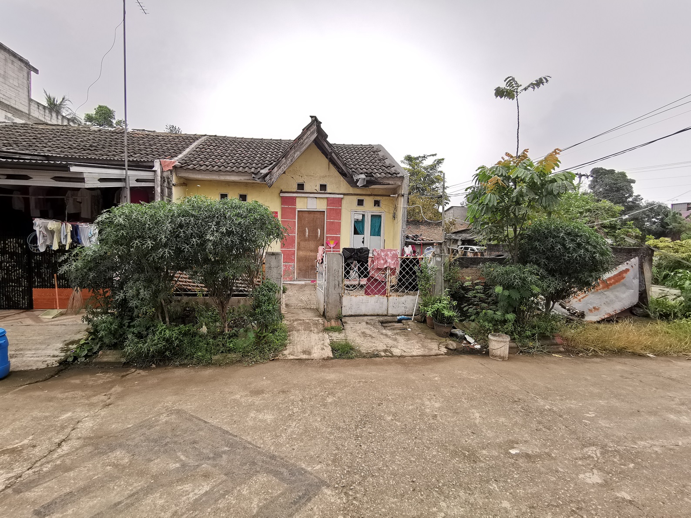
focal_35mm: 16
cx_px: 346
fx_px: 319
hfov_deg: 94.5
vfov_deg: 78.1
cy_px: 259
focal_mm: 2.35
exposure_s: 1/353
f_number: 2.2
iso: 50
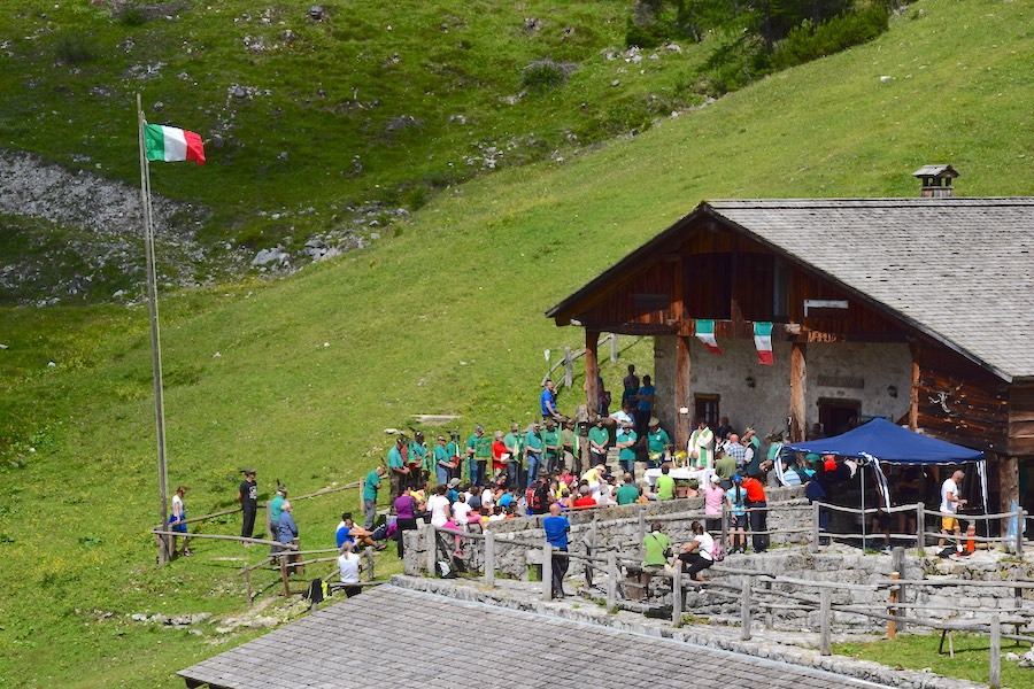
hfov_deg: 20.0
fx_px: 2929
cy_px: 344
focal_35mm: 102
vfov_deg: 13.4
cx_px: 517
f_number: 11
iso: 360
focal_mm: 68
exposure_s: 1/500
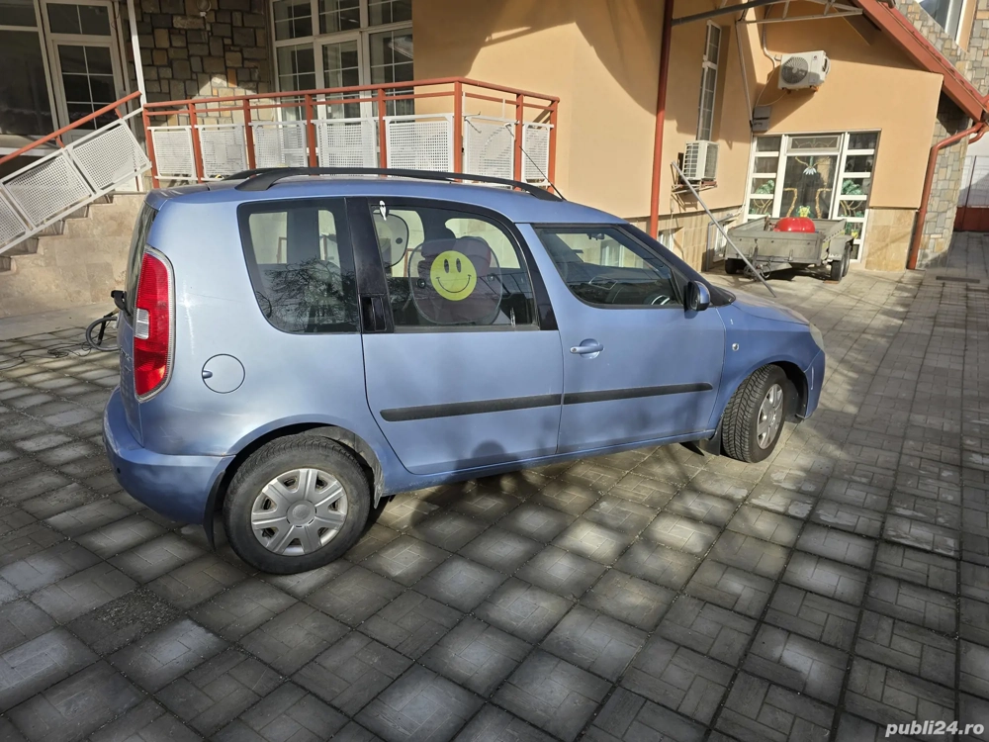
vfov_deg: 58.9
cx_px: 494
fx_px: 657
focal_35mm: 23
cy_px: 371
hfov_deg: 73.9
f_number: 1.7
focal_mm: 6.3
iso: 12
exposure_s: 1/650
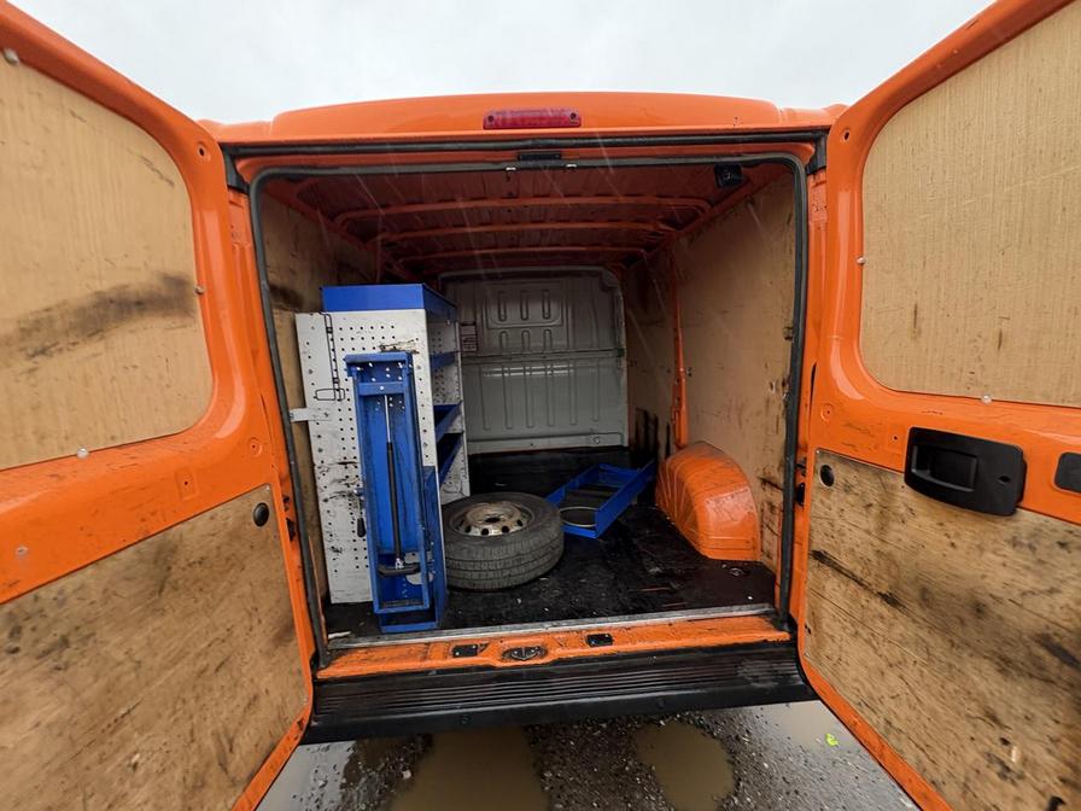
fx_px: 437
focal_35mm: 14
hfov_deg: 102.1
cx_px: 540
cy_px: 406
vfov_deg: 85.7
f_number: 2.2
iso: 250
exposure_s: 1/60
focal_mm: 2.22
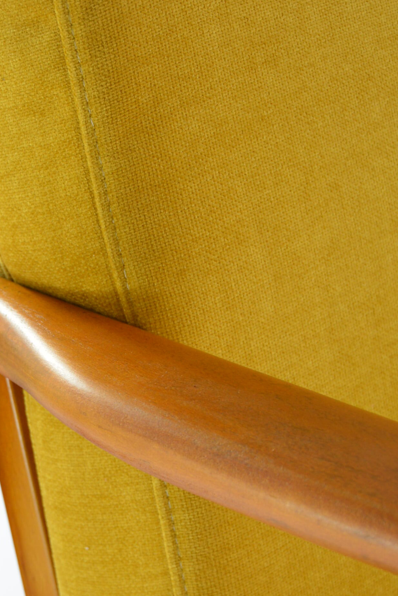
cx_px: 106
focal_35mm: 126
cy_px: 368
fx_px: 2085
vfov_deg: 16.2
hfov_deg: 10.9
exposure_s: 1/60
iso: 560
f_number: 5.6
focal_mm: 52
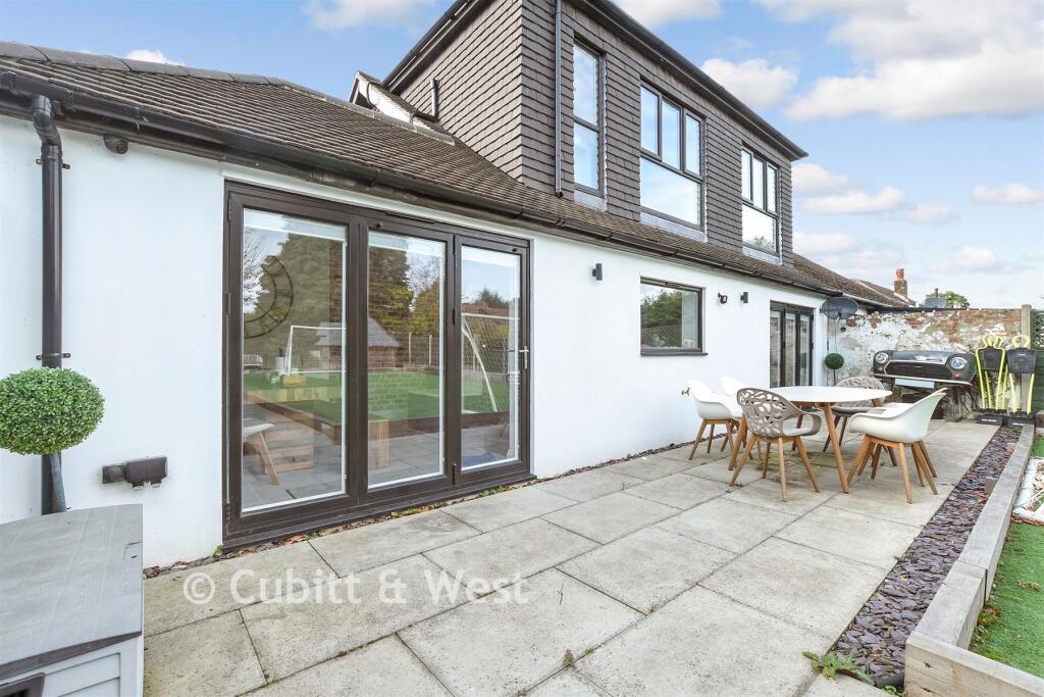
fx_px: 435
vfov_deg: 77.3
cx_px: 522
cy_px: 348
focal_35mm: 15
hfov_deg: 100.4
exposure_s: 1/50
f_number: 8
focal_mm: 10
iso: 160
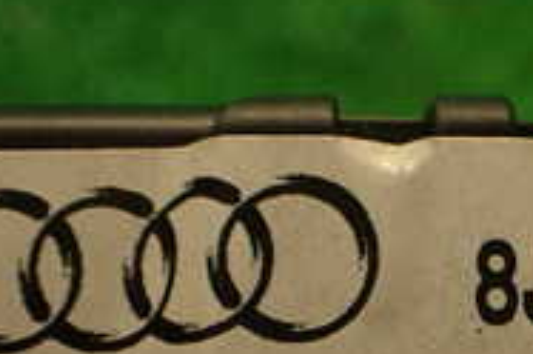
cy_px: 488
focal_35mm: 107
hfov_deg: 18.5
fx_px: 1581
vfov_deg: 12.3
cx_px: 562
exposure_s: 1/60
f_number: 2.4
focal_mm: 5.79
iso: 200
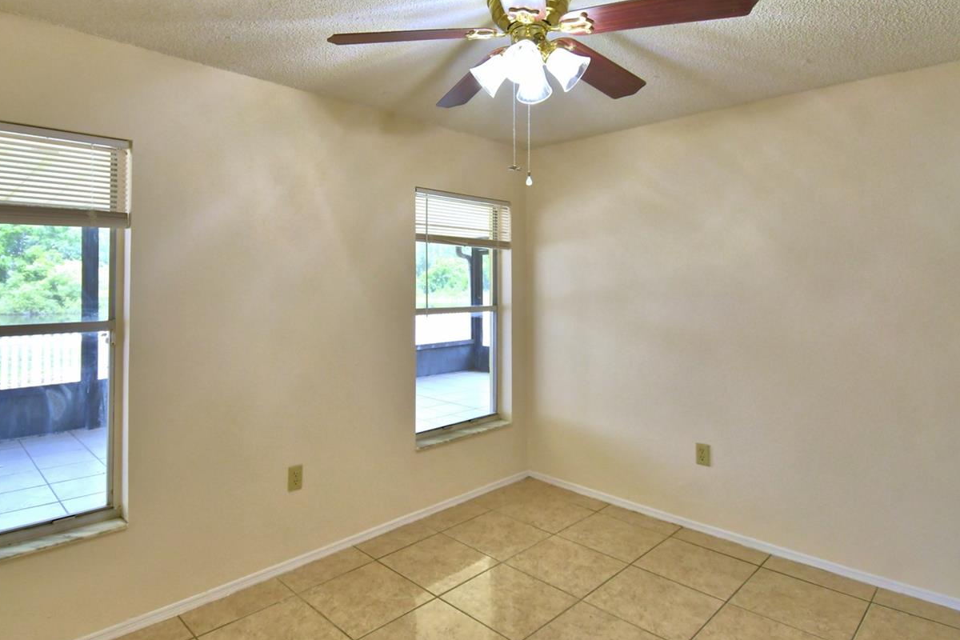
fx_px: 533
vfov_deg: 61.6
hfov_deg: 83.8
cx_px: 436
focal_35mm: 20
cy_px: 269
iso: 200
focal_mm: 10
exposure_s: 1/200
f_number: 4.5
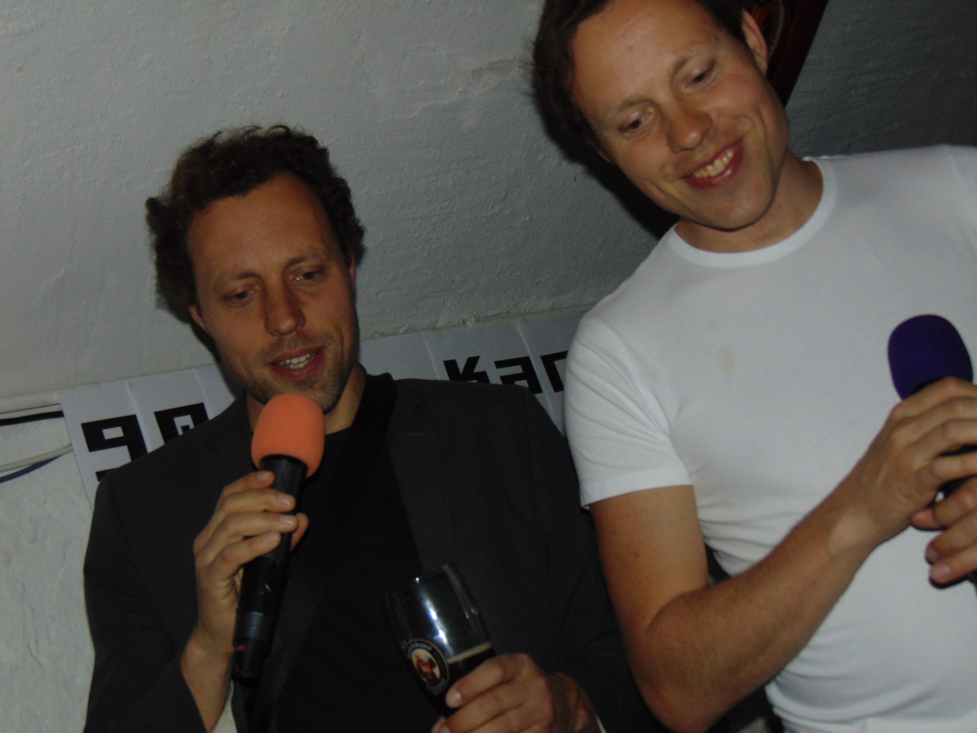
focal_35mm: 50
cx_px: 488
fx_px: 1411
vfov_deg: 29.1
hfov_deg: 38.2
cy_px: 366
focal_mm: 9
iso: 400
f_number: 3.5
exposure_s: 1/60
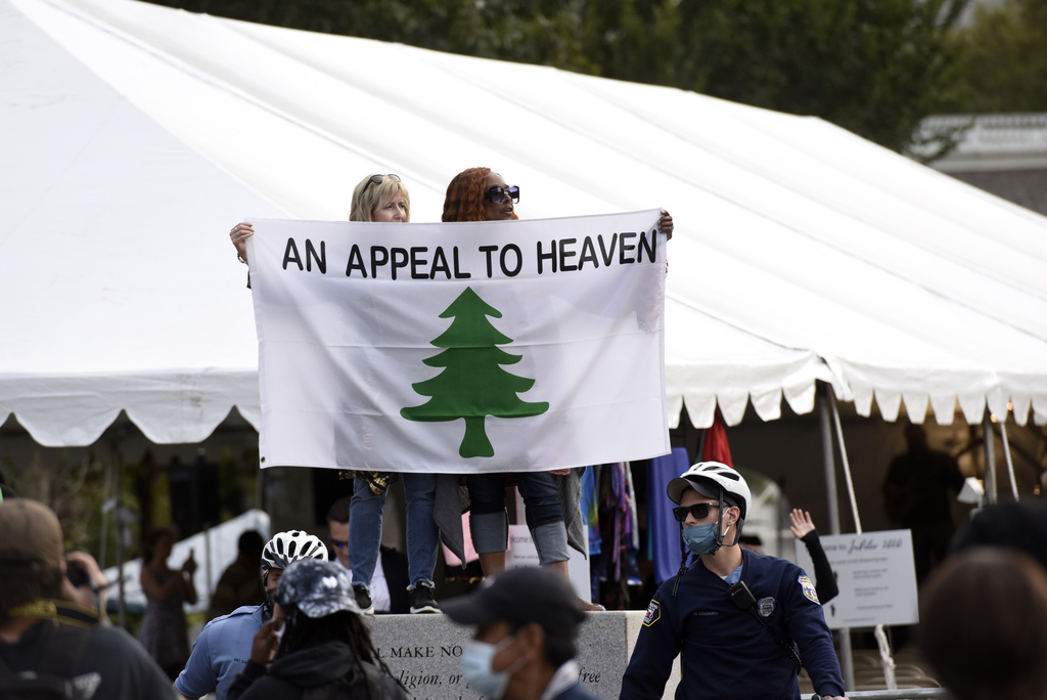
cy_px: 350
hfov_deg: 10.3
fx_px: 5820
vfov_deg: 6.9
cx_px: 524
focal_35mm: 200
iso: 1000
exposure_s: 1/2000
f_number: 4
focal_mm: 200
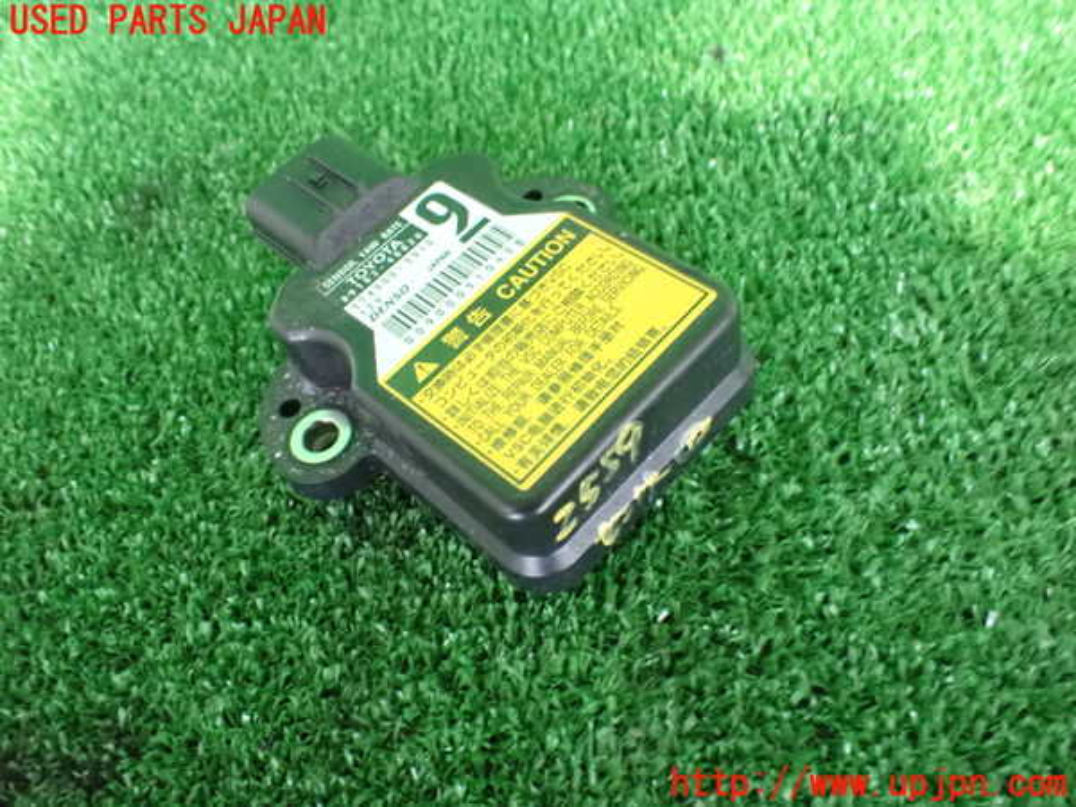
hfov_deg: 60.0
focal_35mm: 30
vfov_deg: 46.8
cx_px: 538
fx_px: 933
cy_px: 404
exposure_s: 1/25
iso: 1600
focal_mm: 5.4
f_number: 2.3
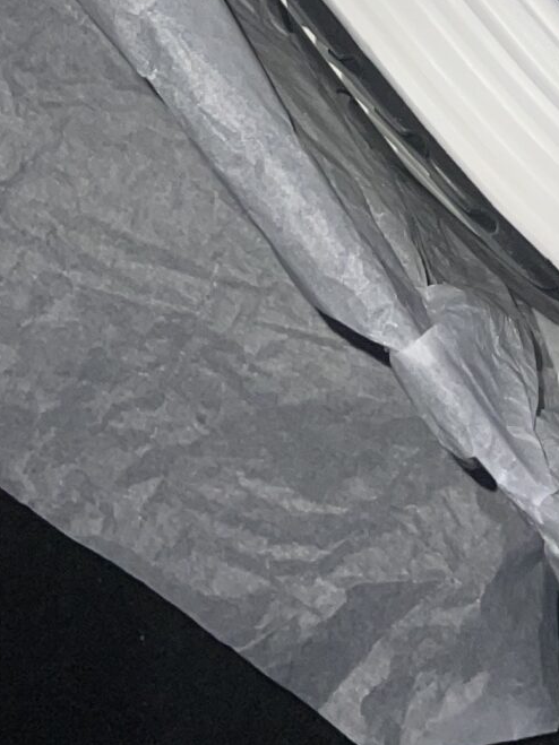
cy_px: -438
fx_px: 2175
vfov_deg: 17.2
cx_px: 553
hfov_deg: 14.4
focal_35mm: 101
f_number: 1.5
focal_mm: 5.7
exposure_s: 1/4
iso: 32
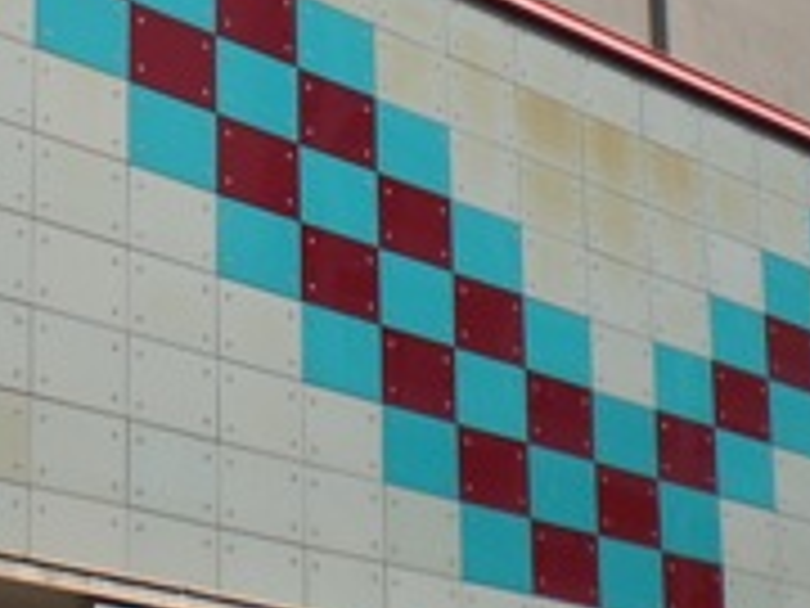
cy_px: 99
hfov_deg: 15.3
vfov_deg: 11.5
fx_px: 2995
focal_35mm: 128
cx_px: 140
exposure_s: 1/1250
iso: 64
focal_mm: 6.3
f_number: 4.6
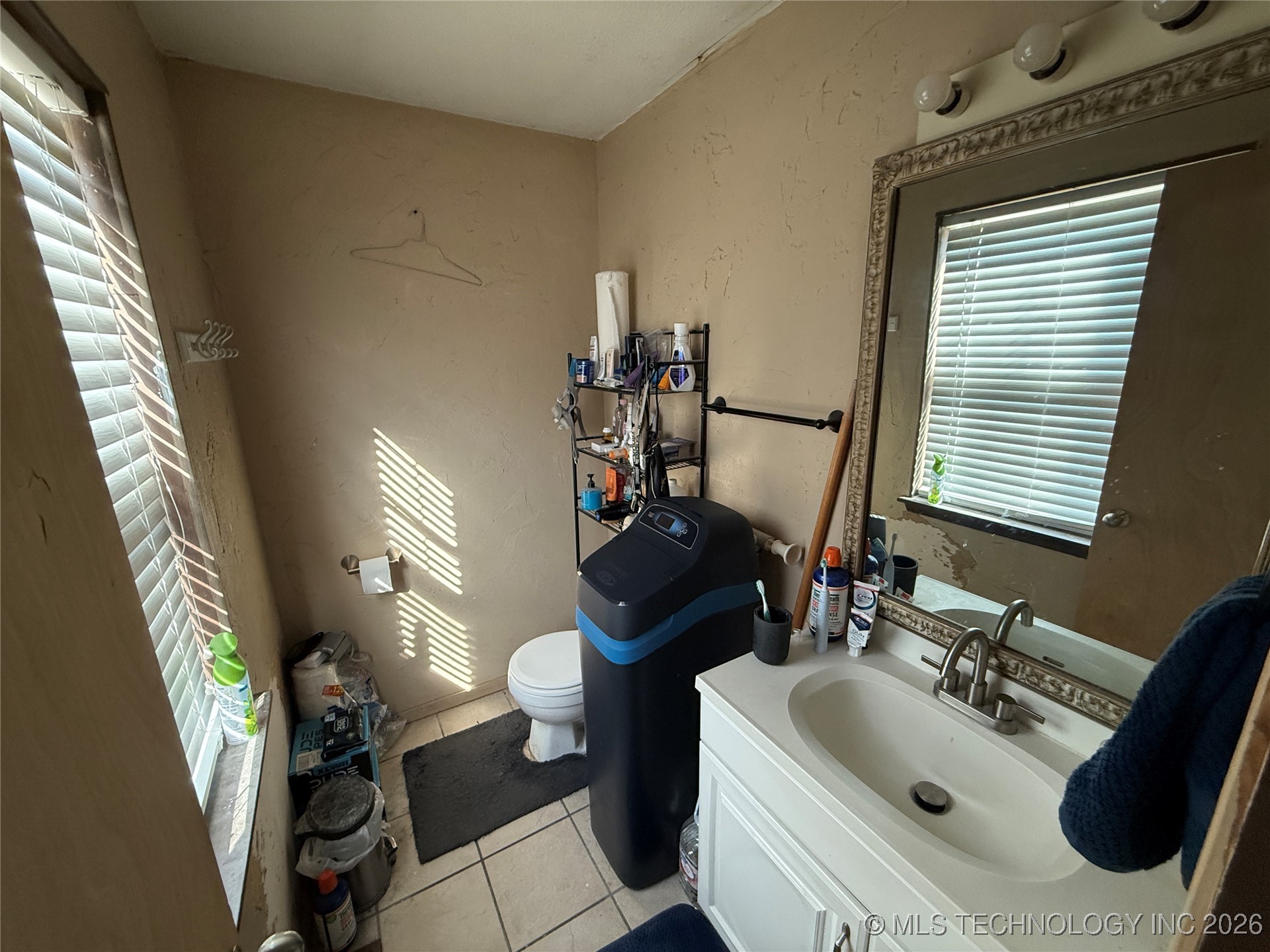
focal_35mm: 14
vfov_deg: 85.7
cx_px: 635
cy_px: 476
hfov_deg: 102.1
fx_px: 514
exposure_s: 1/120
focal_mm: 2.22
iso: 400
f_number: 2.2
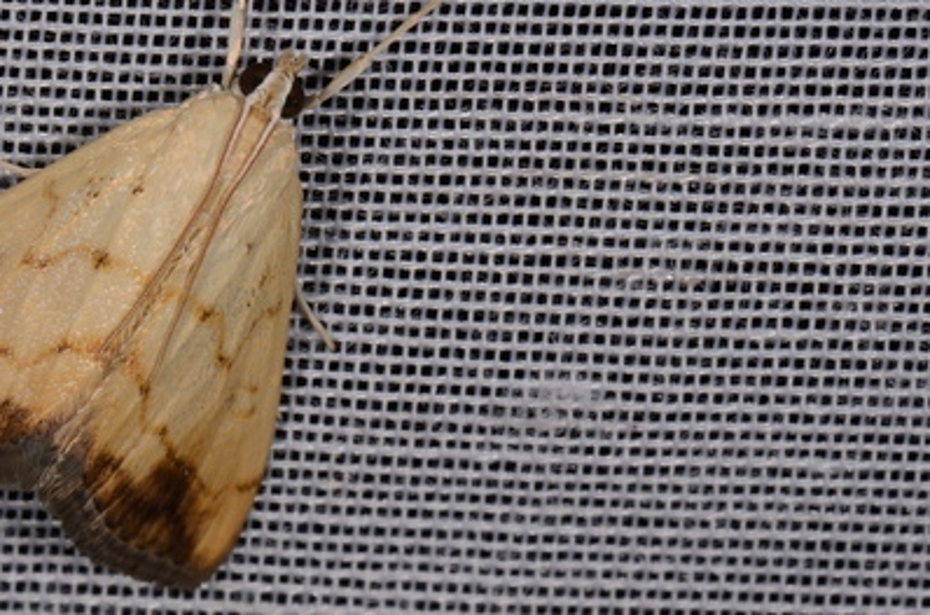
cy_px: 236
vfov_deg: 5.4
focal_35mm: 254
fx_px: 6543
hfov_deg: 8.1
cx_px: 147
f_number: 25
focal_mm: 85
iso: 100
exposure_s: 1/60
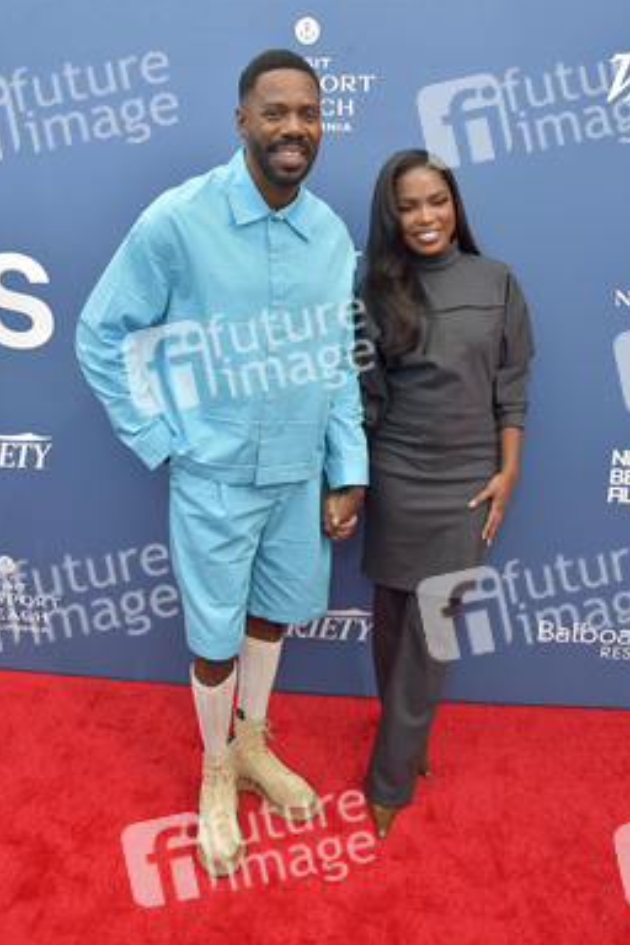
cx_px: 321
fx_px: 656
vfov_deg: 71.5
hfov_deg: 51.3
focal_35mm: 25
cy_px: 480
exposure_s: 1/250
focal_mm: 24
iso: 320
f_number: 7.1
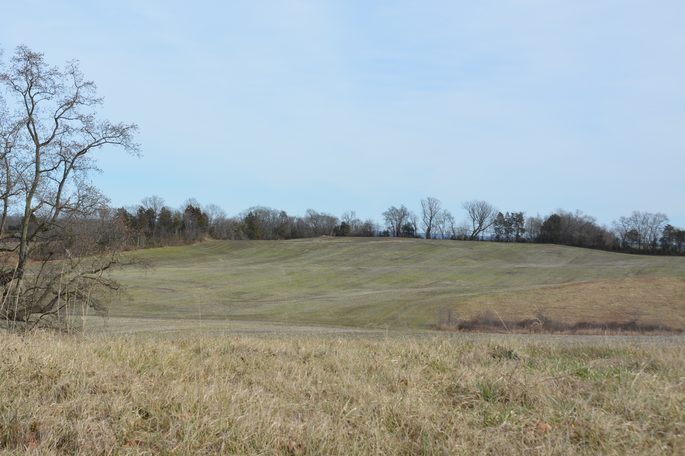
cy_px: 249
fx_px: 913
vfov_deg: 28.1
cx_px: 243
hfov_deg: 40.7
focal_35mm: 48
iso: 100
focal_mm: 24
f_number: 8
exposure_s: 1/250
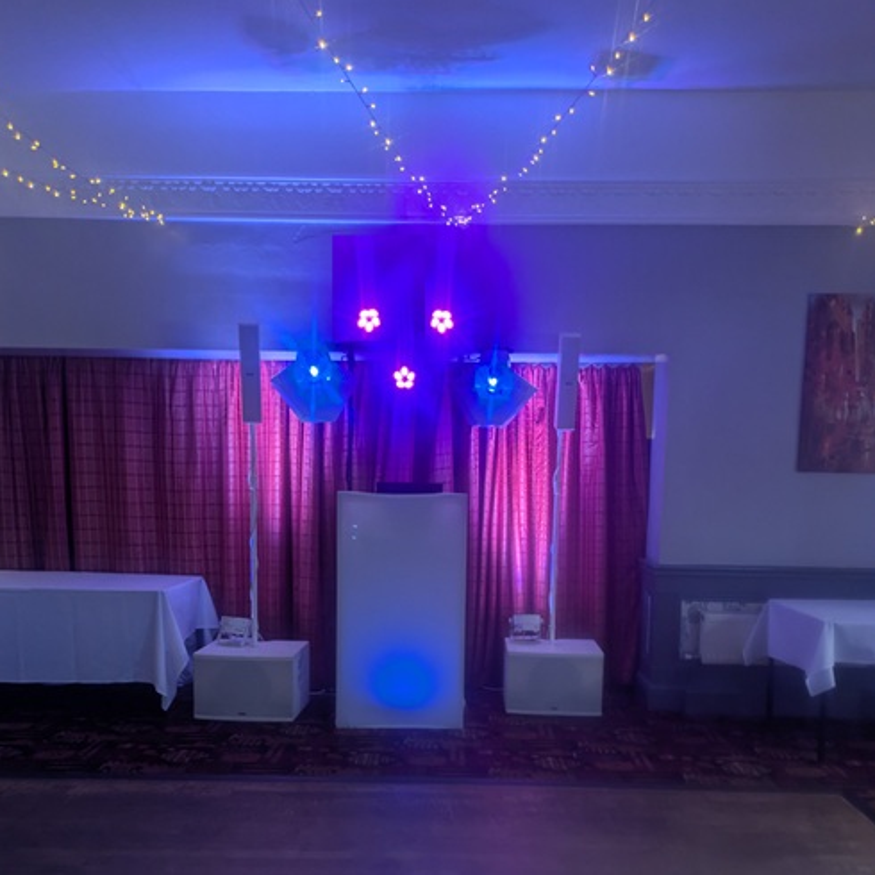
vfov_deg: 53.3
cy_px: 562
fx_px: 858
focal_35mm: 30
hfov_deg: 54.0
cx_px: 432
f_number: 1.89
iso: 68
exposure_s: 1/50
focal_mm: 5.43
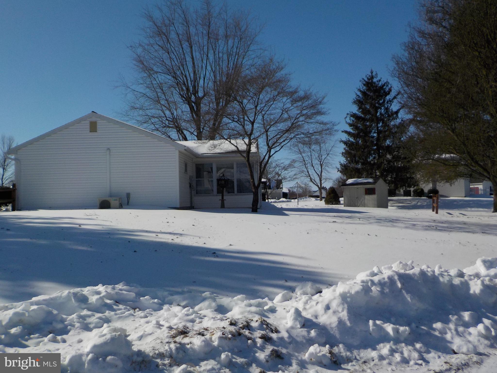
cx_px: 248
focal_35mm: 30
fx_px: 431
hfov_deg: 60.0
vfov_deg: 46.8
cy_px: 186
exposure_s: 1/1250
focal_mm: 4.1
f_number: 6.6
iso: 125
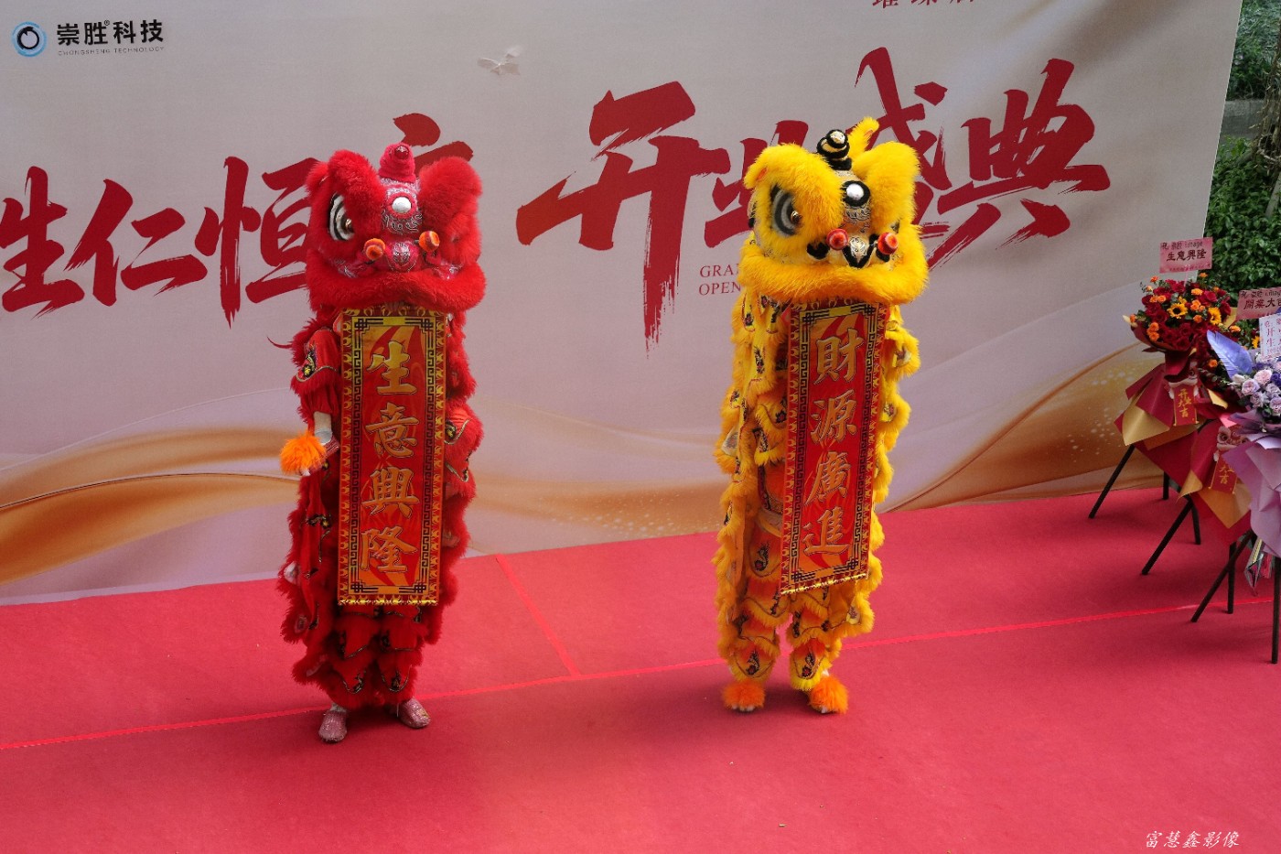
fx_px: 1886
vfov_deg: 25.5
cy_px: 427
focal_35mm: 53
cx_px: 640
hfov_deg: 37.5
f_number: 4.5
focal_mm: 53
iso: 160
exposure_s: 1/160
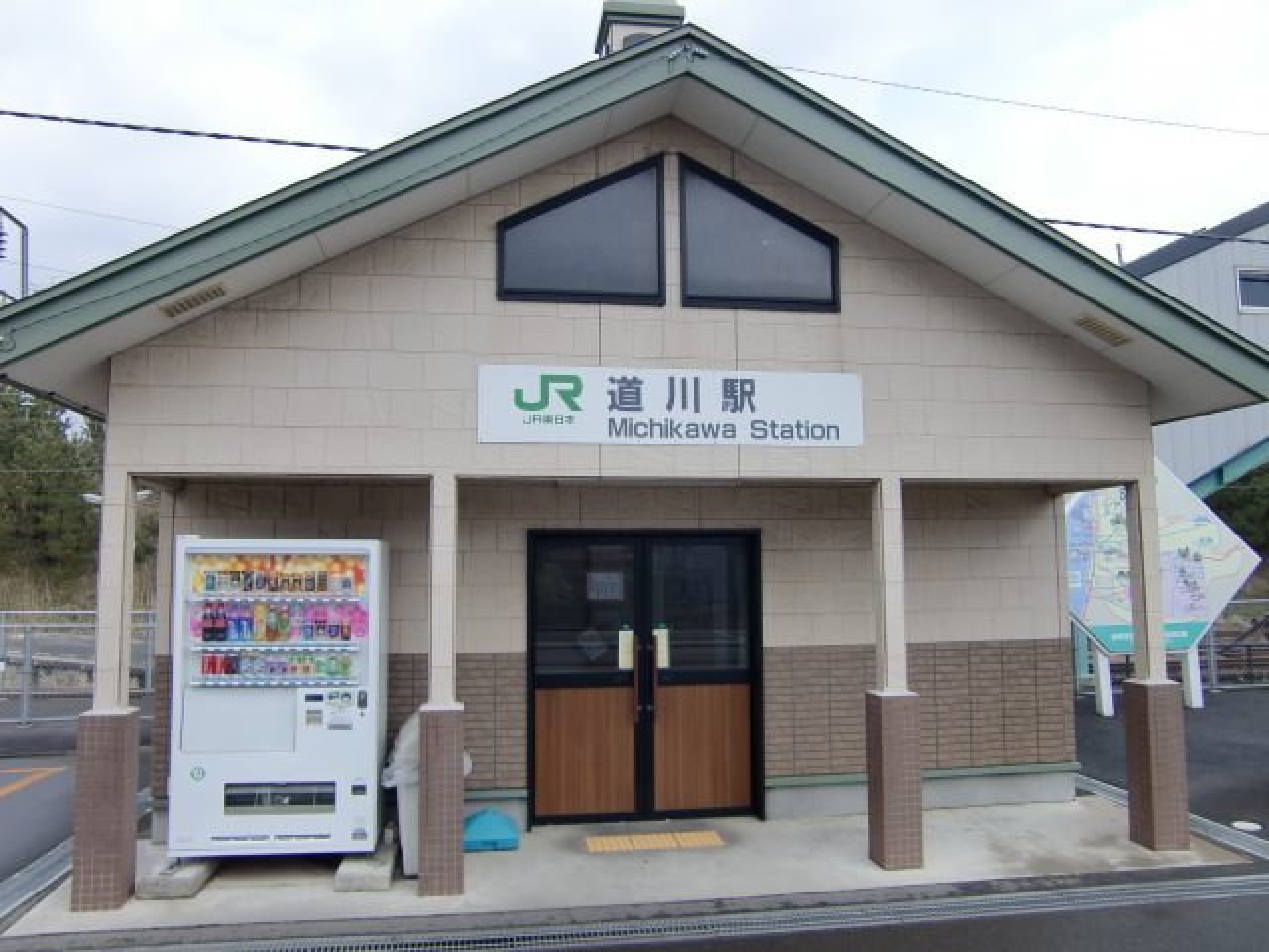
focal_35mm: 28
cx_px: 634
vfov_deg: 49.7
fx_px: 1026
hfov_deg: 63.4
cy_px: 476
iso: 64
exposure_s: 1/160
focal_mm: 4.9
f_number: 7
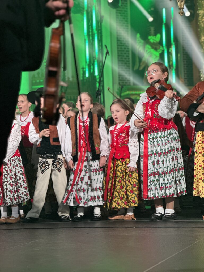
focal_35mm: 77
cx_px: 102
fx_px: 605
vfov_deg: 25.3
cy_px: 136
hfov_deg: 19.1
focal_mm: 9
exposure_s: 1/100
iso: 250
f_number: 2.8
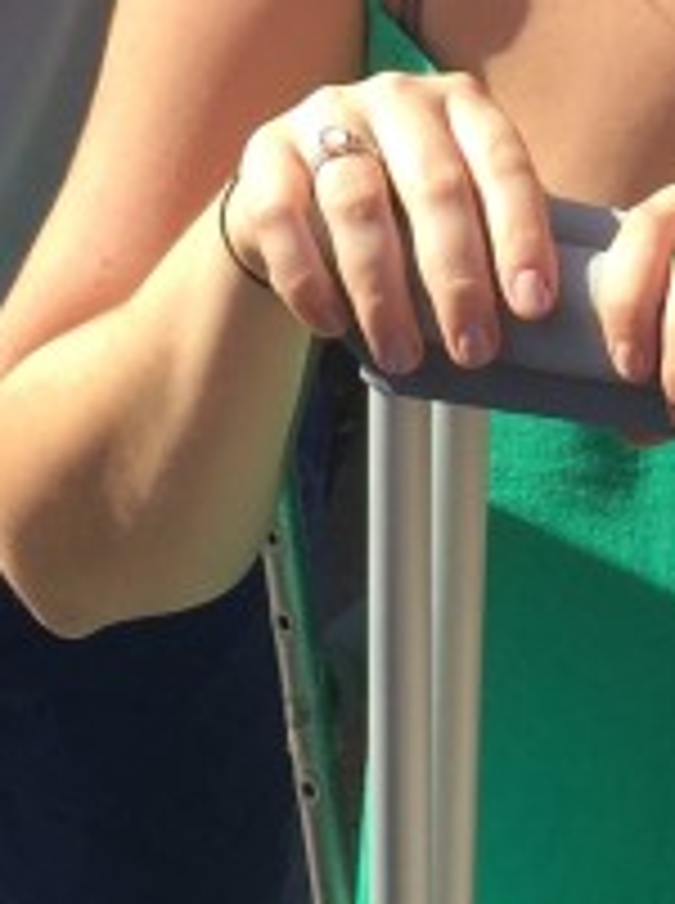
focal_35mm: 148
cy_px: -252
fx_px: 3860
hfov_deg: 10.0
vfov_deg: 12.9
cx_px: 346
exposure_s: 1/964
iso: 32
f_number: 2.2
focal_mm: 4.15
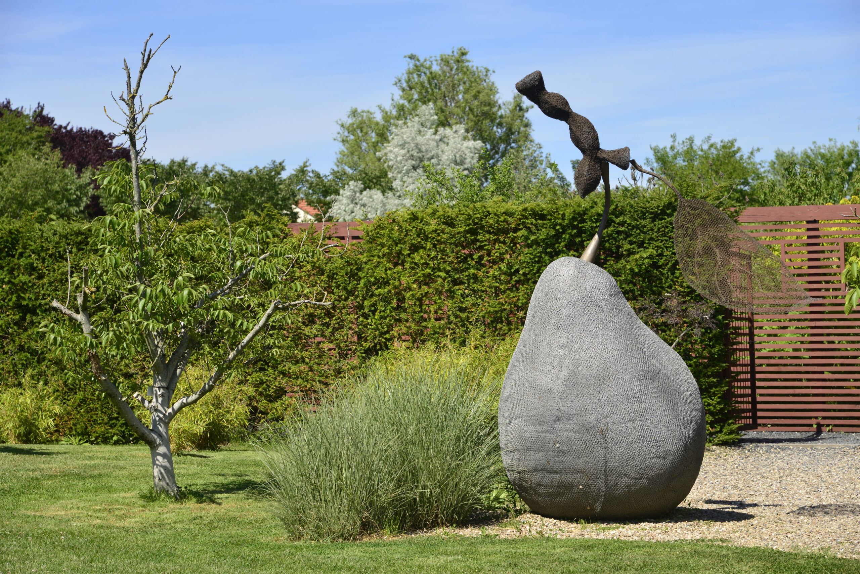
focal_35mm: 105
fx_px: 2509
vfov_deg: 13.1
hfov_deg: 19.4
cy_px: 287
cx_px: 430
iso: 200
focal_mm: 105
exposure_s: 1/400
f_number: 8
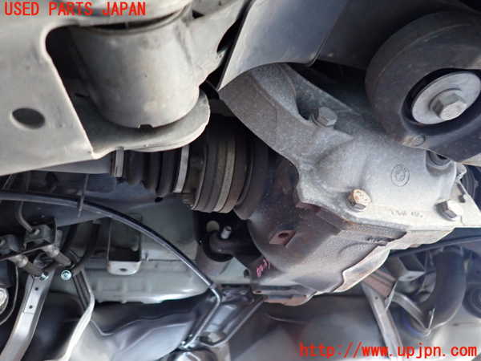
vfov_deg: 54.9
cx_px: 240
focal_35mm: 25
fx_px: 347
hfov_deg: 69.4
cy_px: 180
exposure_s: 1/30
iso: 500
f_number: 2
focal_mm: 4.5
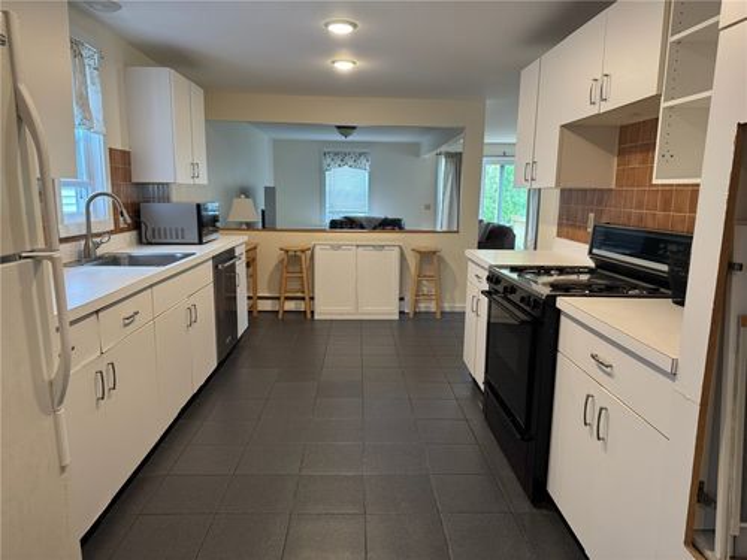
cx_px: 374
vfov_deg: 56.8
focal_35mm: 24
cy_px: 280
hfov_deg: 71.6
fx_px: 518
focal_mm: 6.76
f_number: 1.78
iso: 160
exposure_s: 1/60
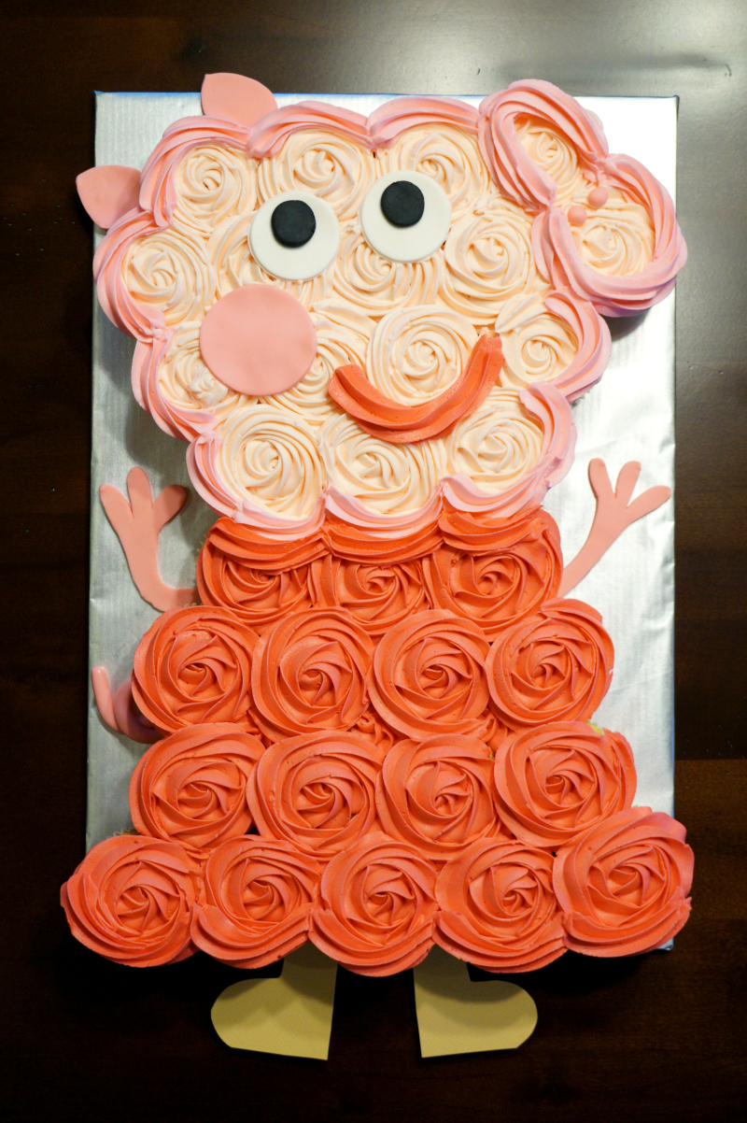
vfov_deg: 43.6
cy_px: 562
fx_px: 1402
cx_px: 374
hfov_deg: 29.8
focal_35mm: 45
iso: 800
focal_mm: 30
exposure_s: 1/80
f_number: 3.5
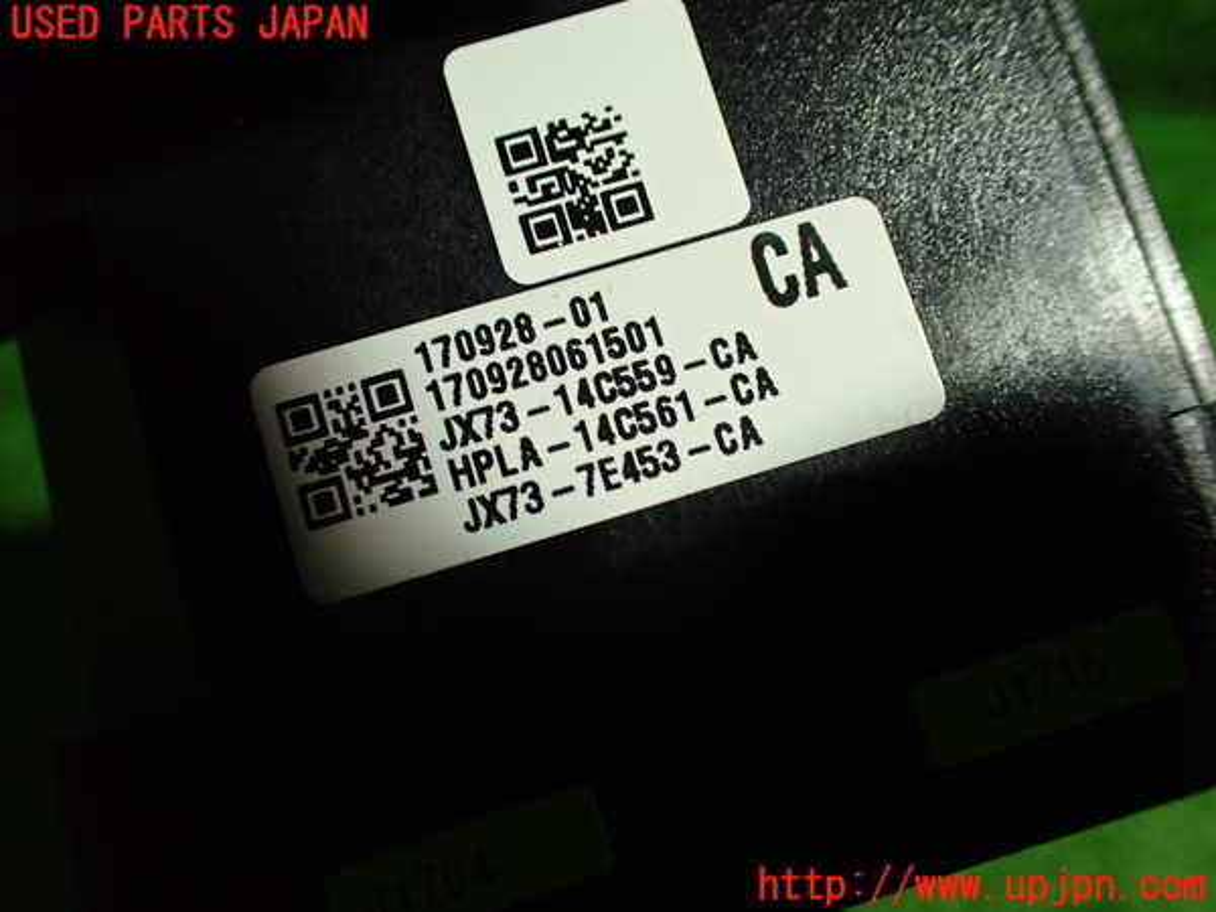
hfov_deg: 60.0
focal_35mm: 30
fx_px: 1054
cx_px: 608
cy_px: 456
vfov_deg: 46.8
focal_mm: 5.4
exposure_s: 1/125
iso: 500
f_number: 2.3
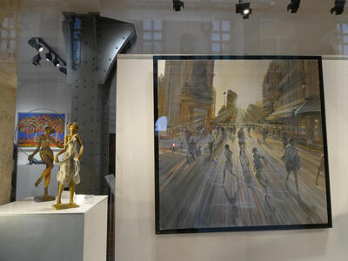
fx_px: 241
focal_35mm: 24
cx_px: 174
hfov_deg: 71.6
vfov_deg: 56.8
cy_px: 130
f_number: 3.3
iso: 320
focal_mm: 4.3
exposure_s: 1/60
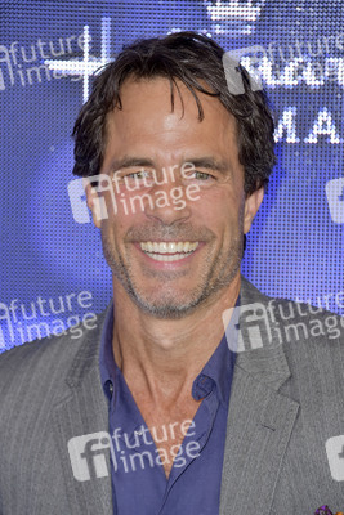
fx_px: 3007
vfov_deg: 9.8
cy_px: 258
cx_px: 172
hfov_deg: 6.5
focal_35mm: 210
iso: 320
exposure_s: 1/250
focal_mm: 210
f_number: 7.1
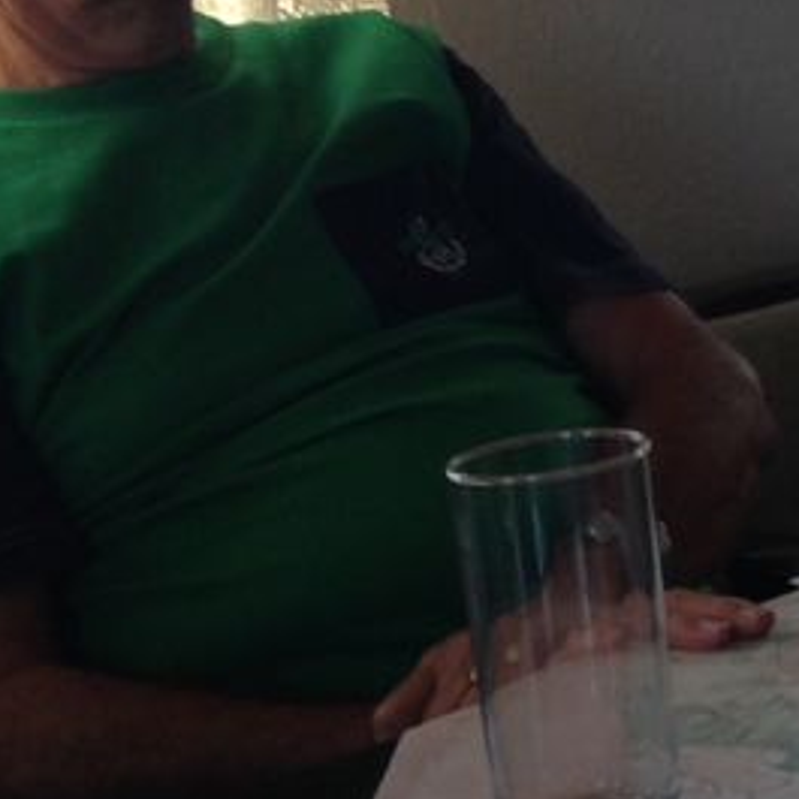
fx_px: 2873
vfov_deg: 15.8
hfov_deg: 14.7
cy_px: 253
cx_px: 1206
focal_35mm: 110
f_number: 2.4
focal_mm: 4.12
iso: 50
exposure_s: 1/24
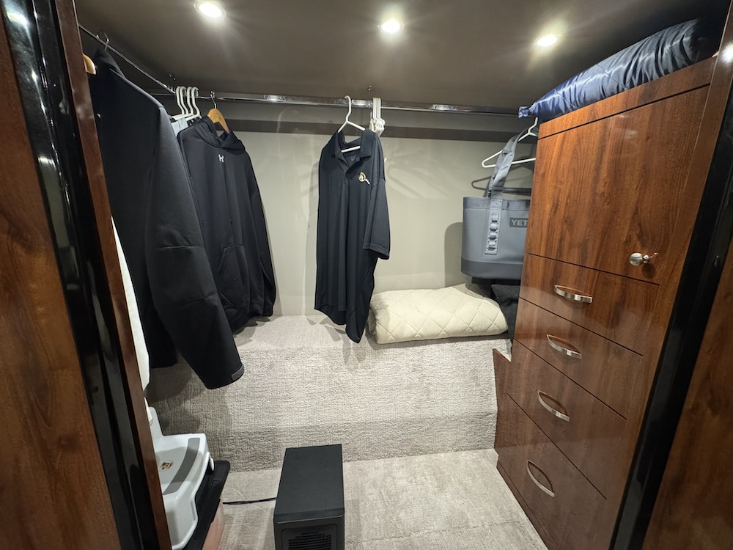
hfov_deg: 102.1
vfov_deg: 85.7
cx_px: 366
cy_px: 275
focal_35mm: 14
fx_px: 296
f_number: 2.2
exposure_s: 1/60
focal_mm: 2.22
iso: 640
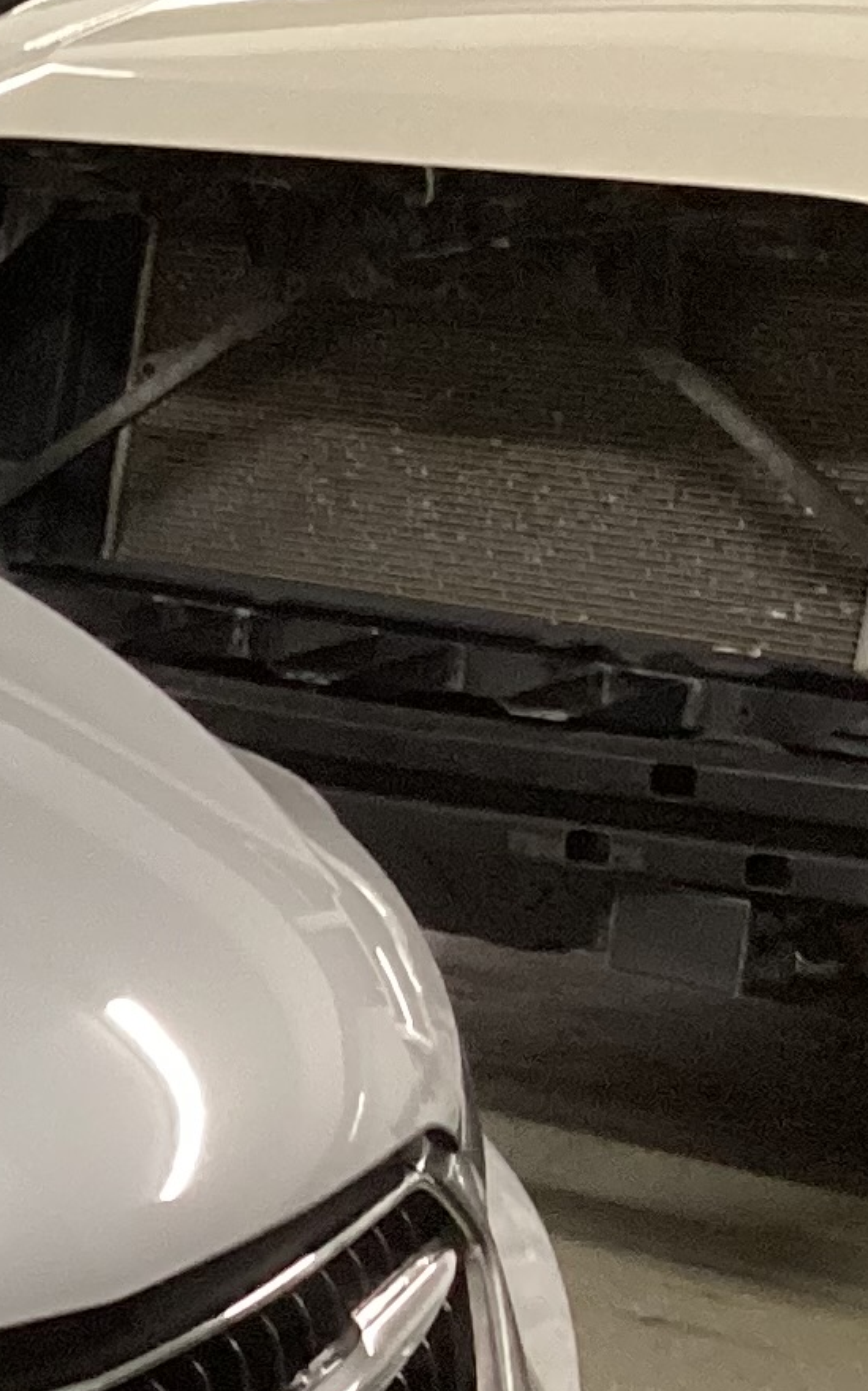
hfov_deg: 9.1
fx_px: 4620
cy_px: 1220
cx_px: -1538
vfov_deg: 16.9
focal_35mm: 122
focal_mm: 3.3
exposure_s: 1/60
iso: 250
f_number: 2.4
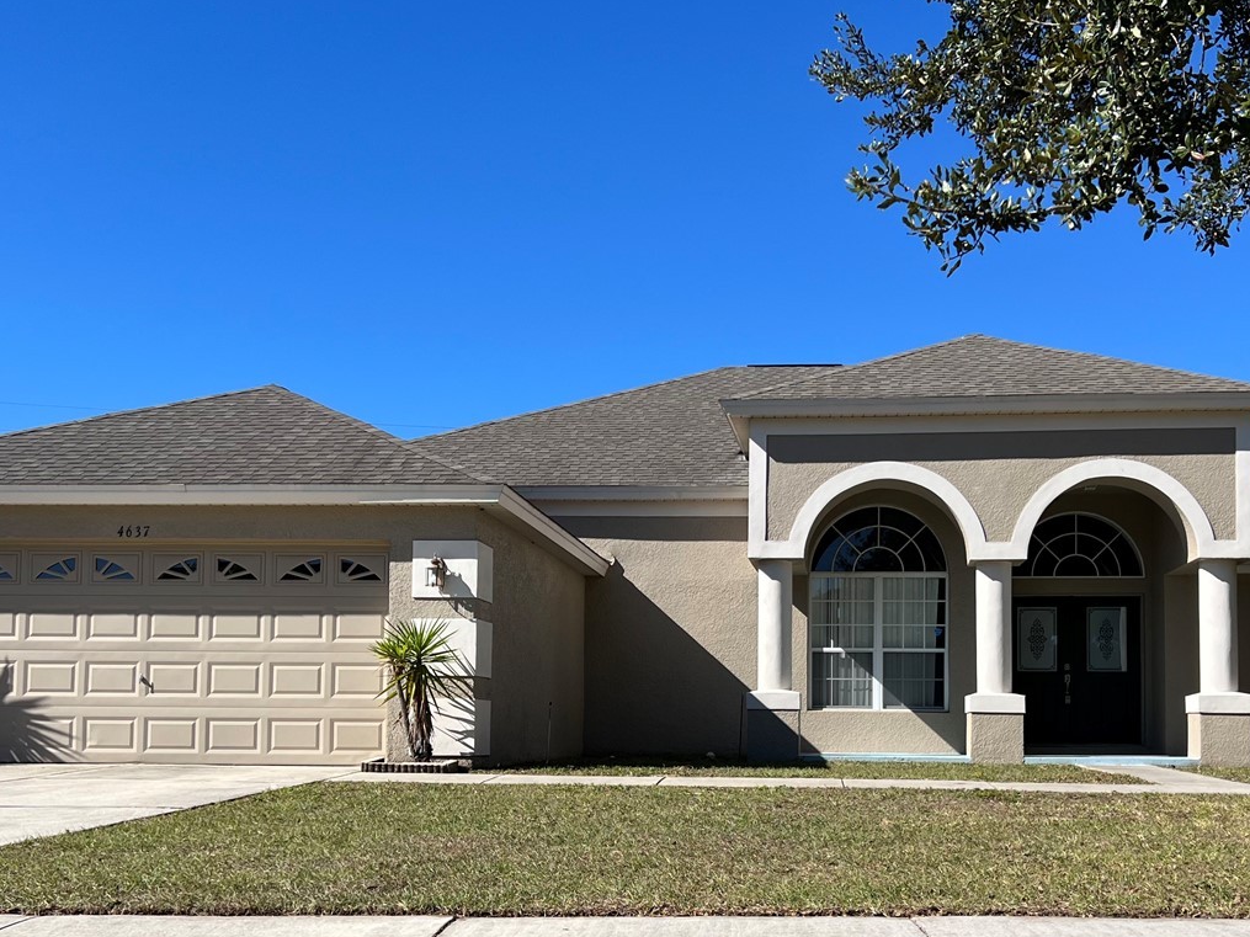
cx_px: 748
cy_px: 633
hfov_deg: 45.5
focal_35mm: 41
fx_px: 1480
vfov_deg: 34.8
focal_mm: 5.7
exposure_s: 1/4274
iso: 50
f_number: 1.5
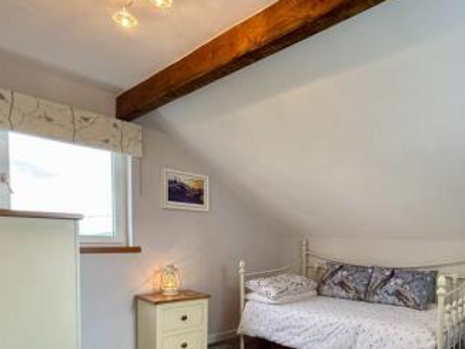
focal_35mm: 25
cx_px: 327
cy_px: 259
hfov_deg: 66.5
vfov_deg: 52.7
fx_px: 336
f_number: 2.2
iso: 200
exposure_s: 1/100
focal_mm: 2.22
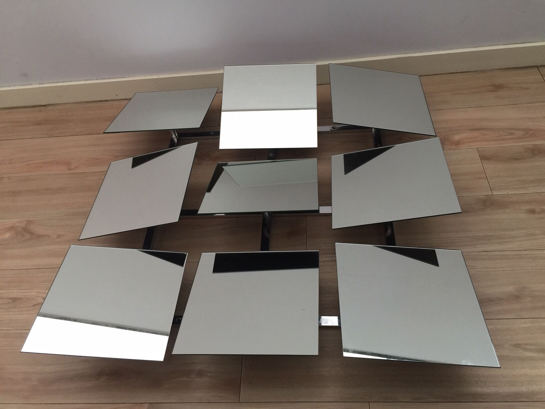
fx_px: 457
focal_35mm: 29
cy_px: 204
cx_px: 272
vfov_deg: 48.2
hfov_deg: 61.7
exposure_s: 1/15
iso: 80
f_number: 2.2
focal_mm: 4.15
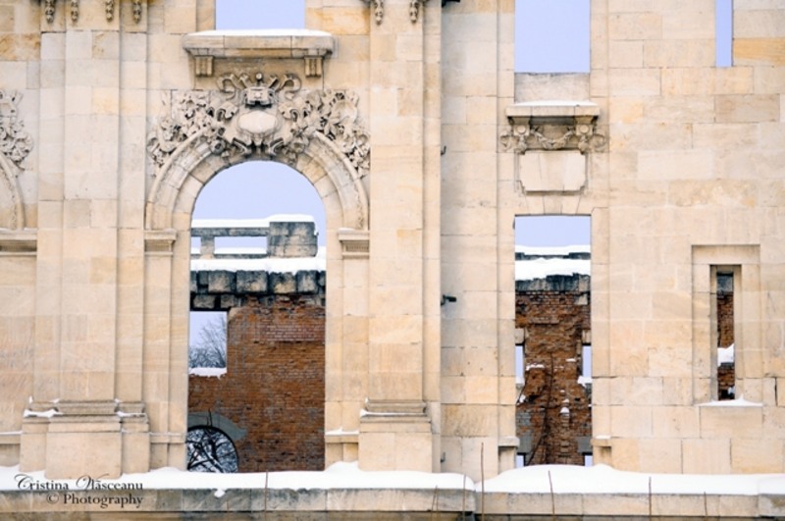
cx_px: 392
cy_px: 260
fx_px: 2776
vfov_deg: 10.7
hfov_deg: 16.1
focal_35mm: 128
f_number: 8
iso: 320
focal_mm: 85
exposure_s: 1/1250
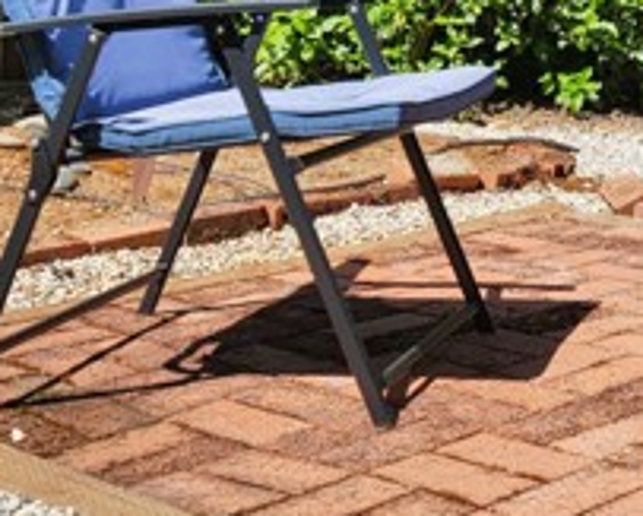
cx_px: 779
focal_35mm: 86
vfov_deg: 17.4
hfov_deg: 20.7
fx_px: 1639
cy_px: -35
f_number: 4.5
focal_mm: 14
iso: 250
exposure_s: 1/1300
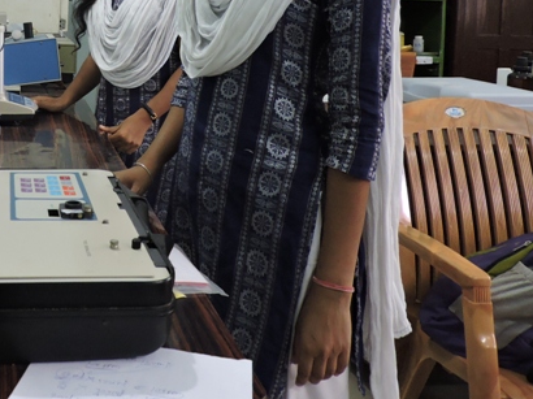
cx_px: 58
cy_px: 26
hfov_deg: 39.2
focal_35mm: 45
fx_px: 692
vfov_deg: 30.5
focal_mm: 4.3
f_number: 3
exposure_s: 1/20
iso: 400
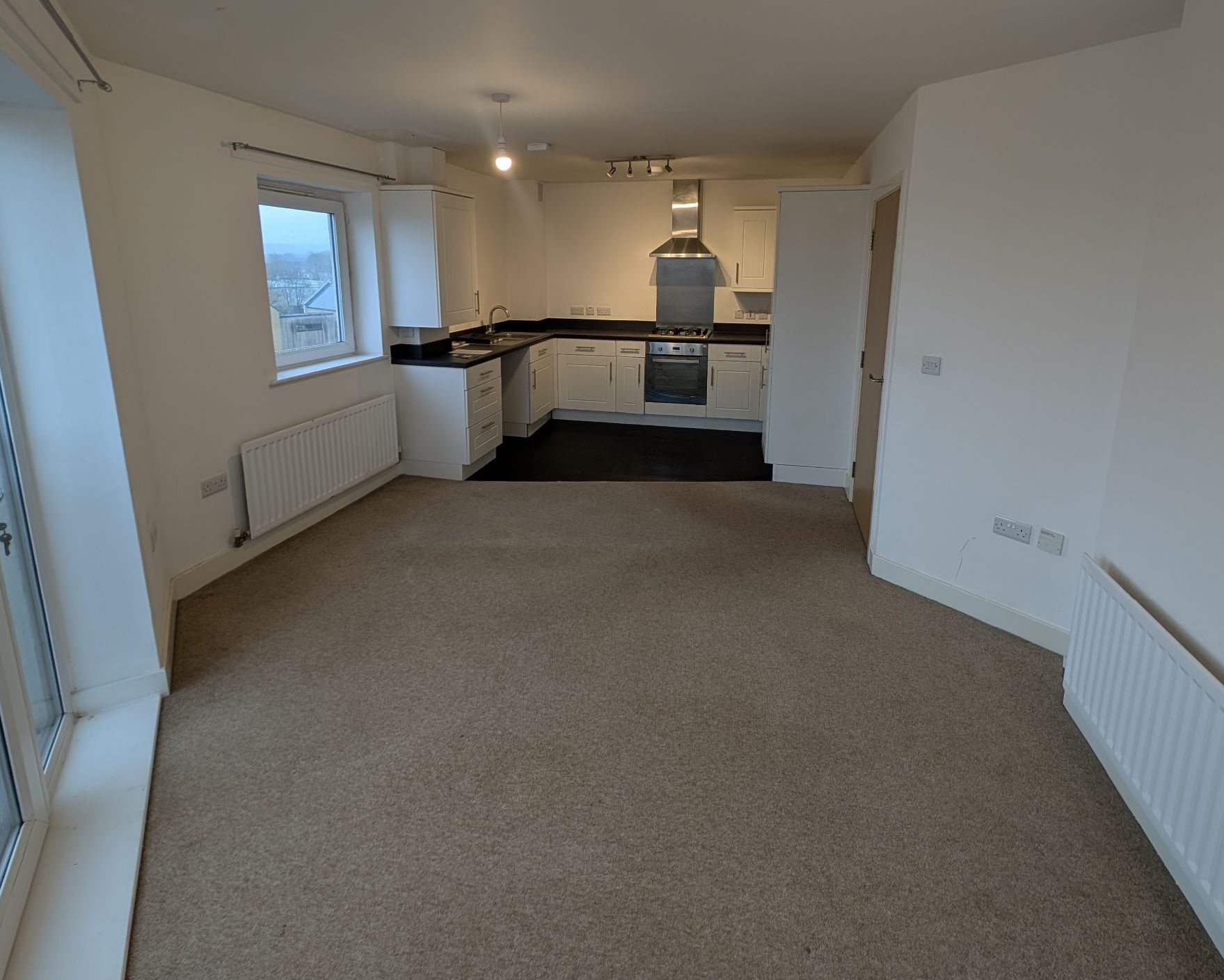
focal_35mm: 16
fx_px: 580
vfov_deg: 79.4
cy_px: 390
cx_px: 618
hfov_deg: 93.1
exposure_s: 1/50
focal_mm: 2.23
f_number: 1.95
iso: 40
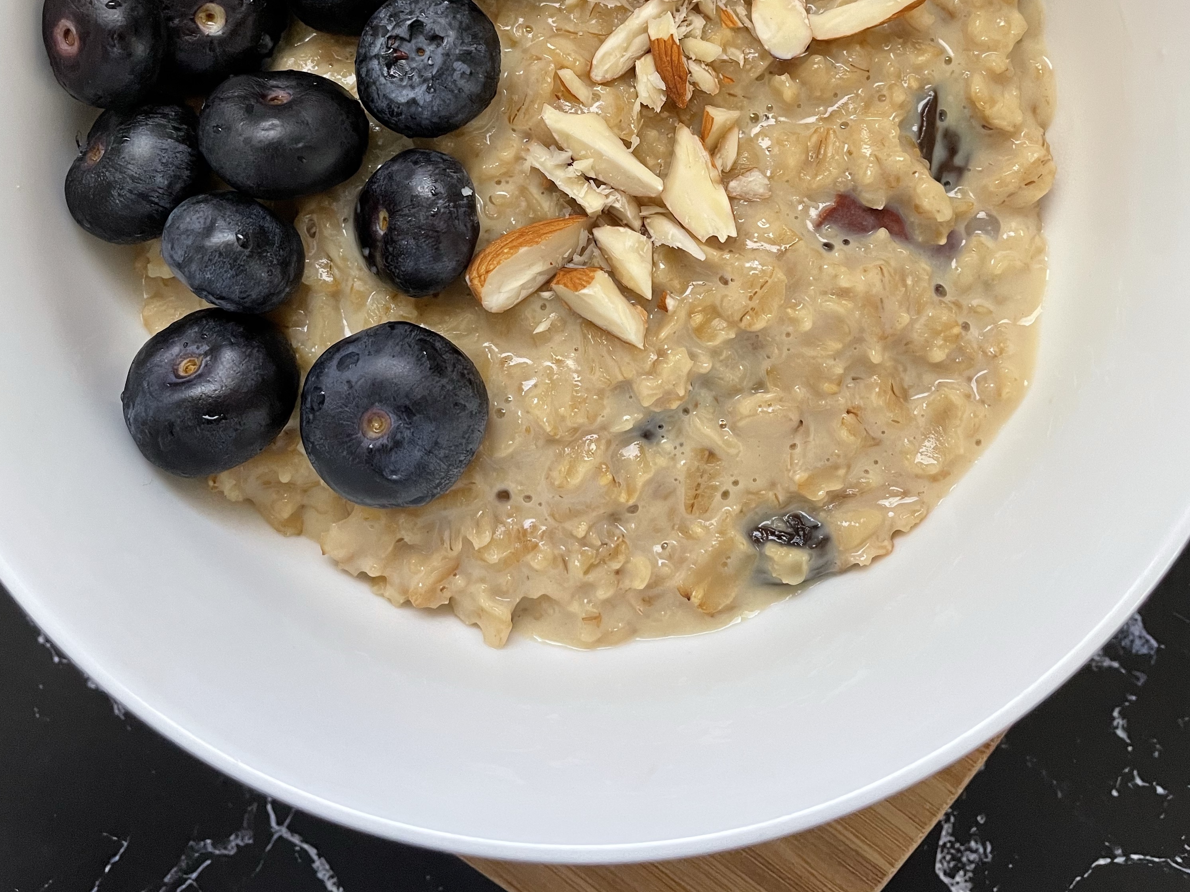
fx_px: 1203
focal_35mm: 35
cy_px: 174
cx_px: 595
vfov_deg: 39.1
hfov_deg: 52.6
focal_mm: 4.2
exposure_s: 1/60
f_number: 1.6
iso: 250
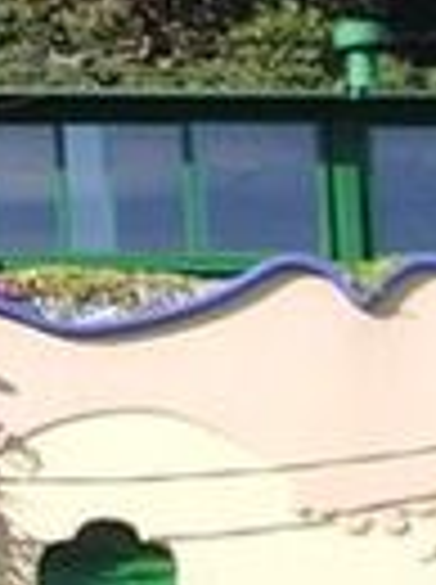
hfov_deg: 5.5
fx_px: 4313
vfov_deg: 7.6
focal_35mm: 256
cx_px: -769
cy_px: -310
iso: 50
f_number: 4.3
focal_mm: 5.8
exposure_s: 1/250
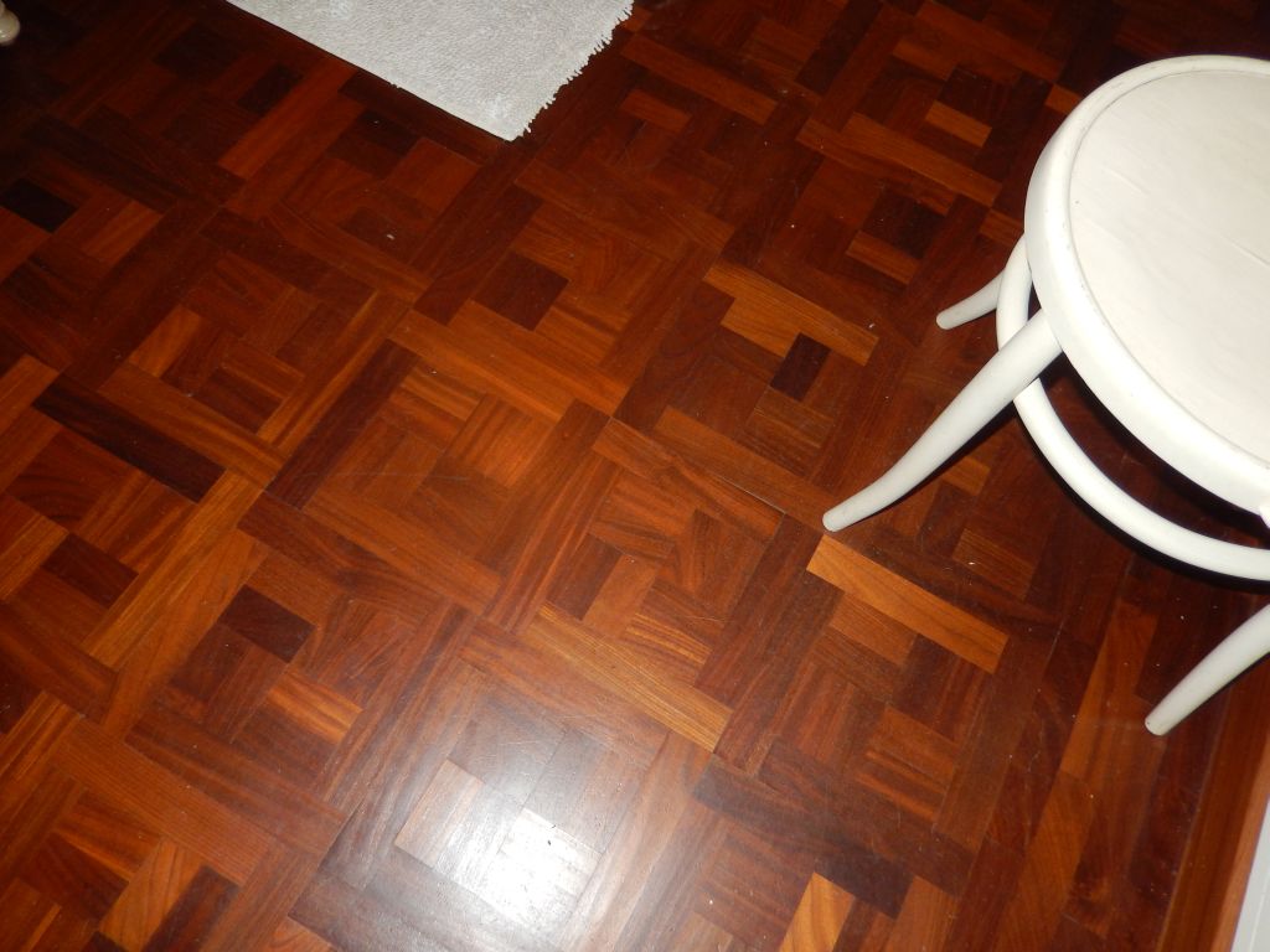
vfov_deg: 54.9
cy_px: 476
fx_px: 917
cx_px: 635
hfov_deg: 69.4
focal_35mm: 25
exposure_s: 1/30
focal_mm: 4.5
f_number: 3.4
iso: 200
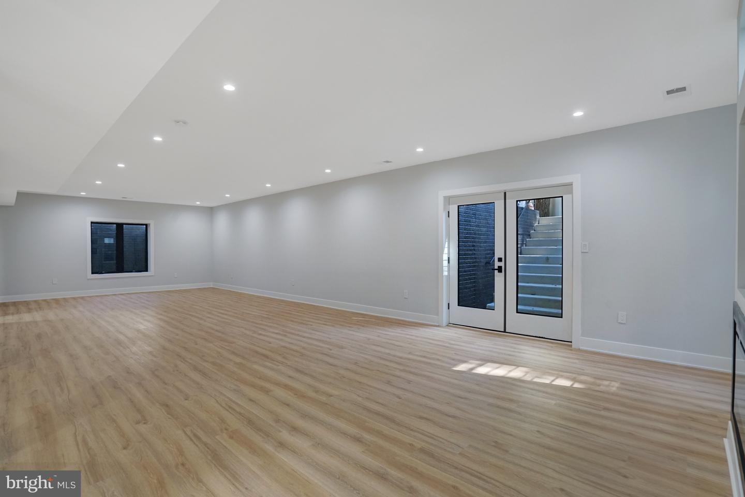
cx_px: 372
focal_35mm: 16
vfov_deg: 73.7
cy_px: 248
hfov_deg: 96.7
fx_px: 331
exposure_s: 1/50
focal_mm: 16
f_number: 8
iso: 1250
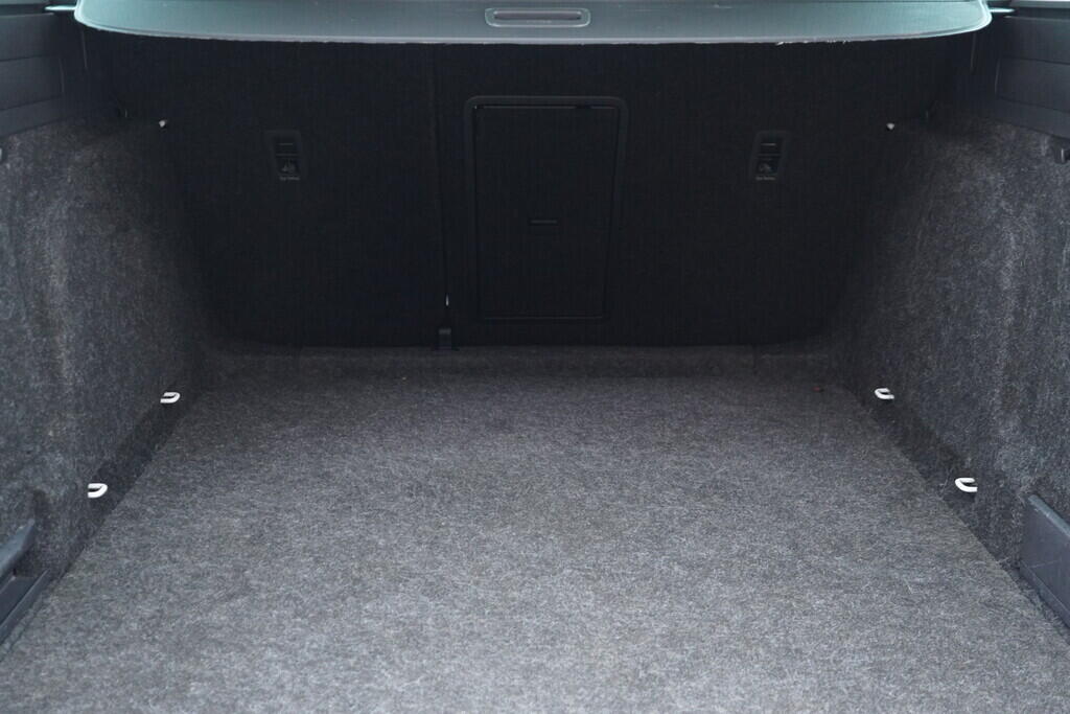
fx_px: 1070
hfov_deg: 53.1
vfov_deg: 36.9
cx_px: 535
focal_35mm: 36
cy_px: 357
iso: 1600
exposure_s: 1/40
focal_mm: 24
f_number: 2.8
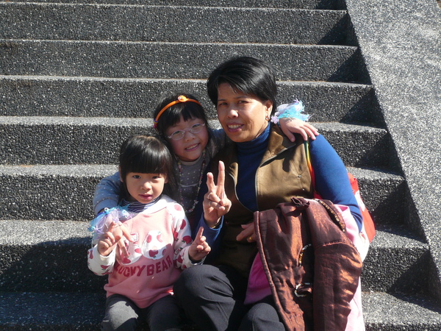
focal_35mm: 63
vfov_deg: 23.3
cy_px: 166
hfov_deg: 30.7
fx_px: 803
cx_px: 220
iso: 100
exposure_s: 1/400
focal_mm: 10.3
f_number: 4.1
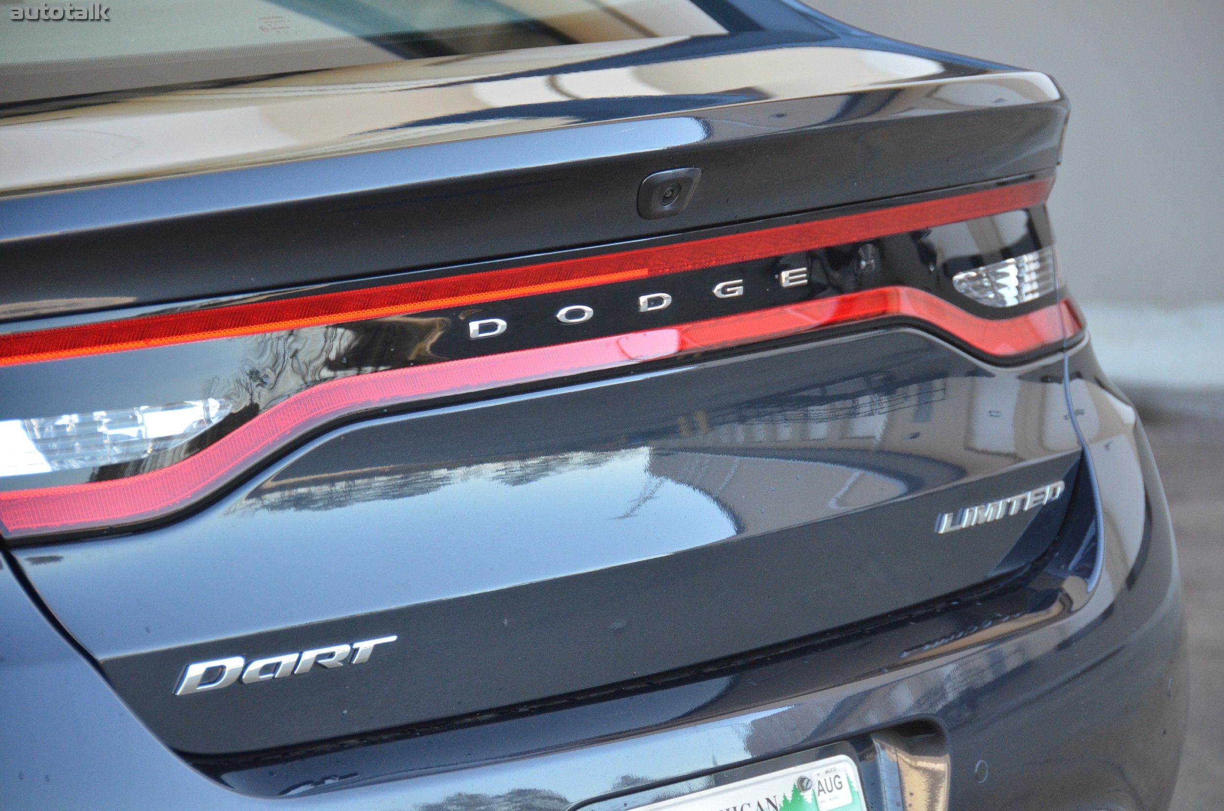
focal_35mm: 158
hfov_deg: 13.1
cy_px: 406
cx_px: 612
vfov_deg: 8.7
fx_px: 5344
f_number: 5.3
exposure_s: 1/500
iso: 1400
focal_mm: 105
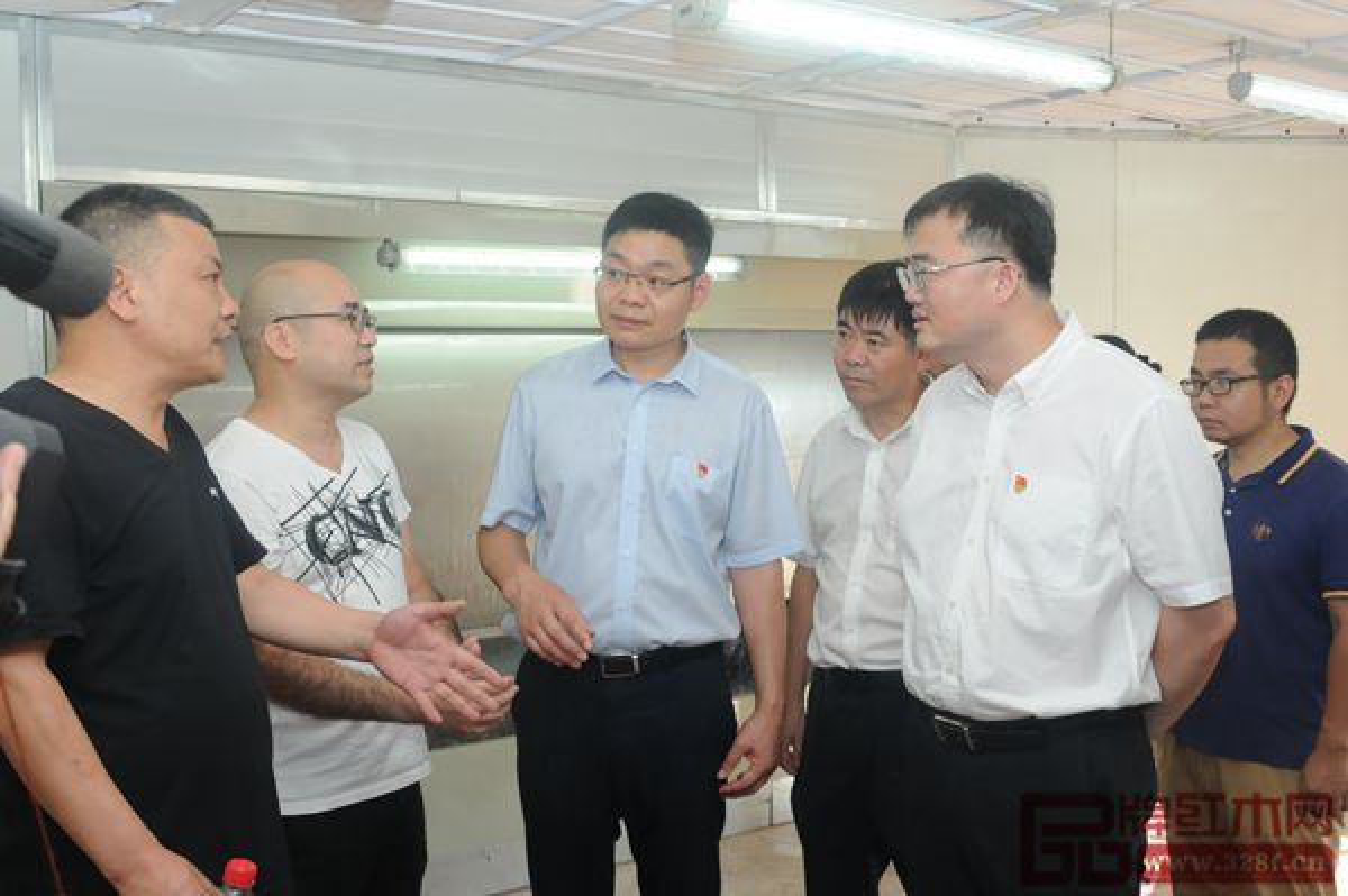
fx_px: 1347
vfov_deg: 36.8
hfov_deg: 53.2
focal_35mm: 36
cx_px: 674
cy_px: 448
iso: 800
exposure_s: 1/60
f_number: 8
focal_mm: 24
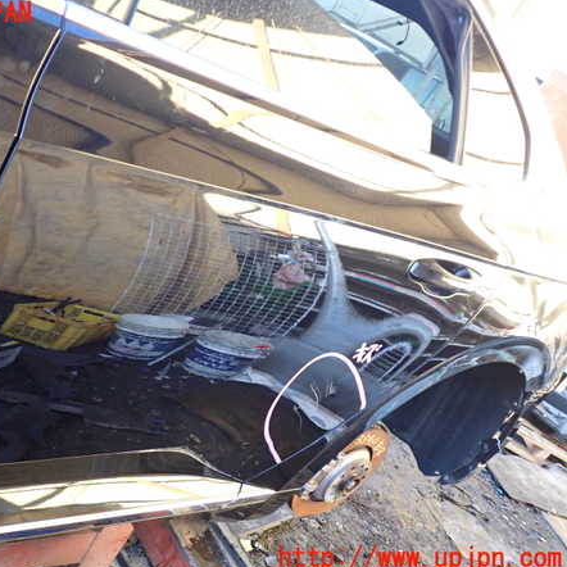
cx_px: 183
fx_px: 667
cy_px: 286
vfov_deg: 46.0
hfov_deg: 45.3
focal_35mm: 36
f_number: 2.3
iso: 200
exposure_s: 1/30
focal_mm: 5.4
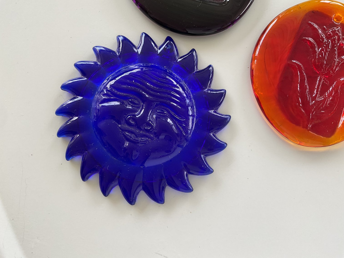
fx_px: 288
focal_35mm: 29
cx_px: 172
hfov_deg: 61.7
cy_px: 129
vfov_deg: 48.2
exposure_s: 1/120
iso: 40
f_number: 1.8
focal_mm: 3
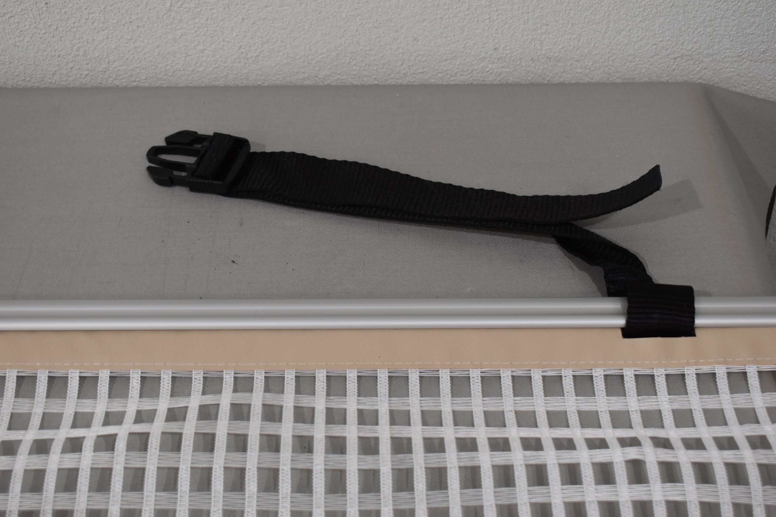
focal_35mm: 52
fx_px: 1132
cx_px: 388
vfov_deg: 25.8
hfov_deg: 37.8
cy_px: 258
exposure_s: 1/125
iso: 320
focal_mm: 35
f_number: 5.6
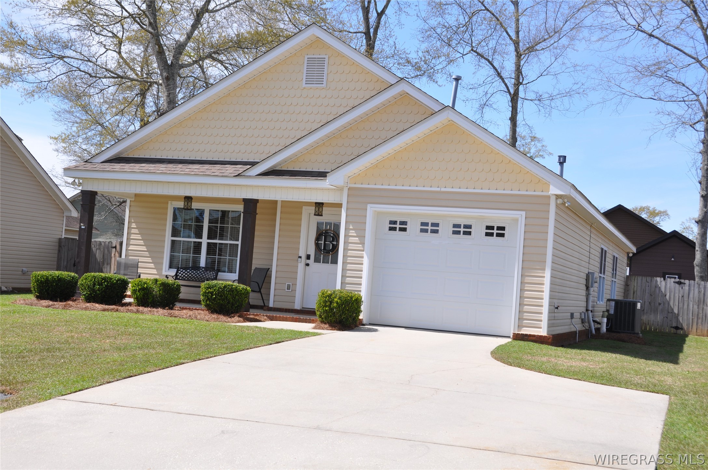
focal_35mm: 48
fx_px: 943
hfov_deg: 41.2
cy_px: 235
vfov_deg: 28.0
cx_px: 354
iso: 200
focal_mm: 32
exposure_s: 1/320
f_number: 9
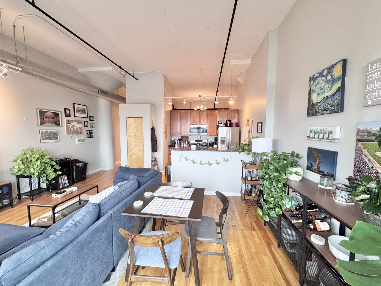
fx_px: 154
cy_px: 143
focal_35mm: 14
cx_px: 190
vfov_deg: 85.7
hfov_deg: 102.1
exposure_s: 1/120
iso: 200
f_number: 2.2
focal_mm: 2.22
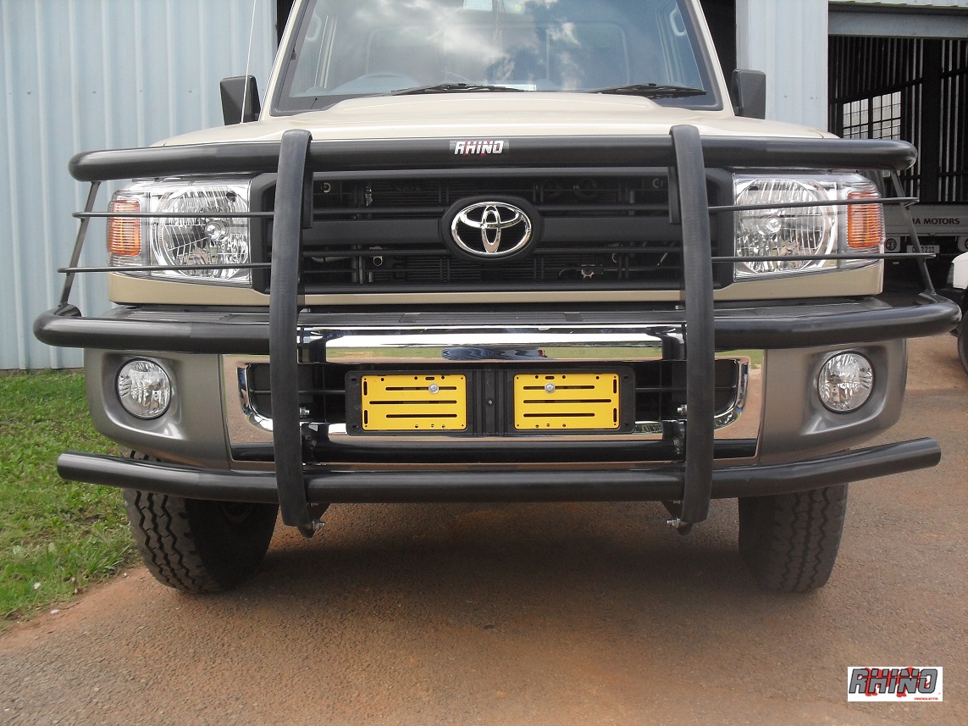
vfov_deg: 37.7
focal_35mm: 38
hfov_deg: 49.0
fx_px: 1063
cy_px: 363
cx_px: 484
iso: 80
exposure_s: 1/250
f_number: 2.8
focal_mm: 6.3
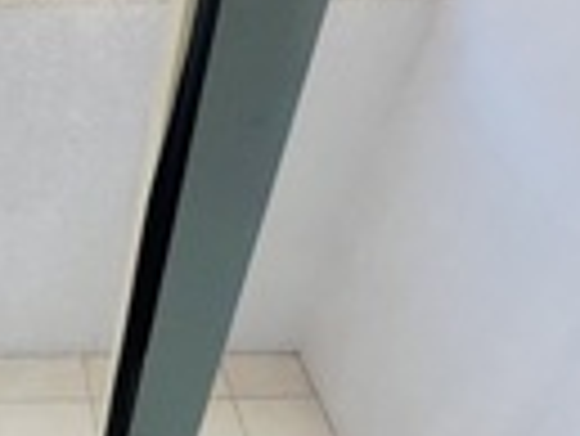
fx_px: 771
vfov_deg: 31.5
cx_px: -61
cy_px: 240
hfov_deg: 35.2
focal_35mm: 46
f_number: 1.8
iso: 125
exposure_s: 1/100
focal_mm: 1.57
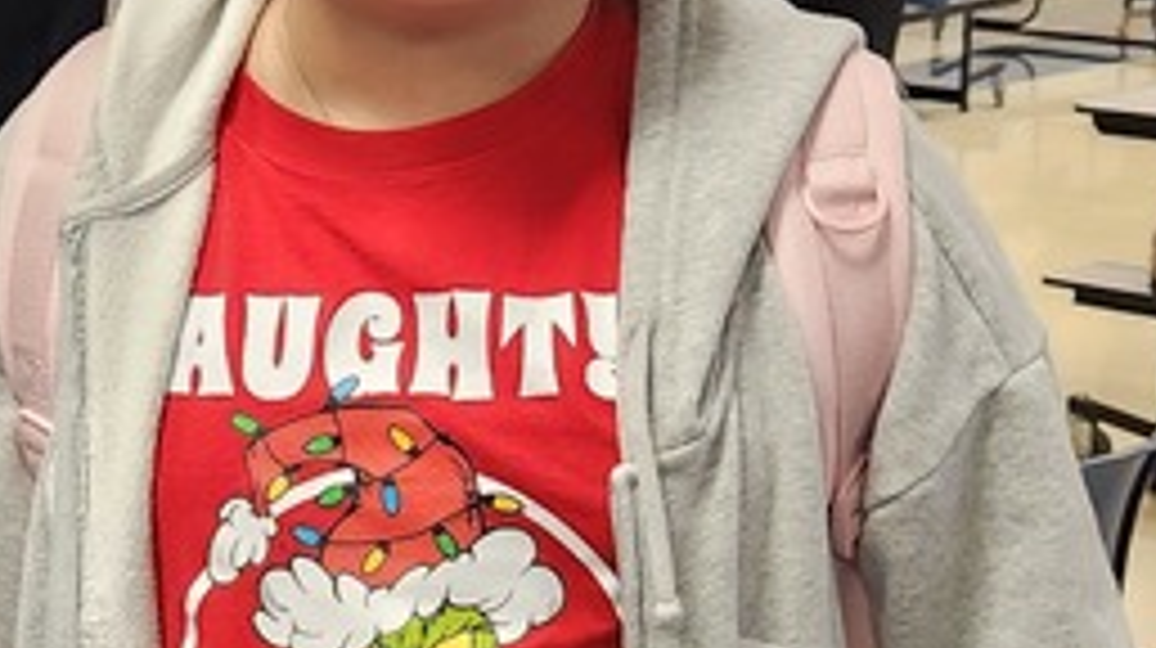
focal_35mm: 100
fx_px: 3062
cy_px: 608
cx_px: 279
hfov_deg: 21.2
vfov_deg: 12.0
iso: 640
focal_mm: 5.4
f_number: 1.8
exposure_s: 1/120
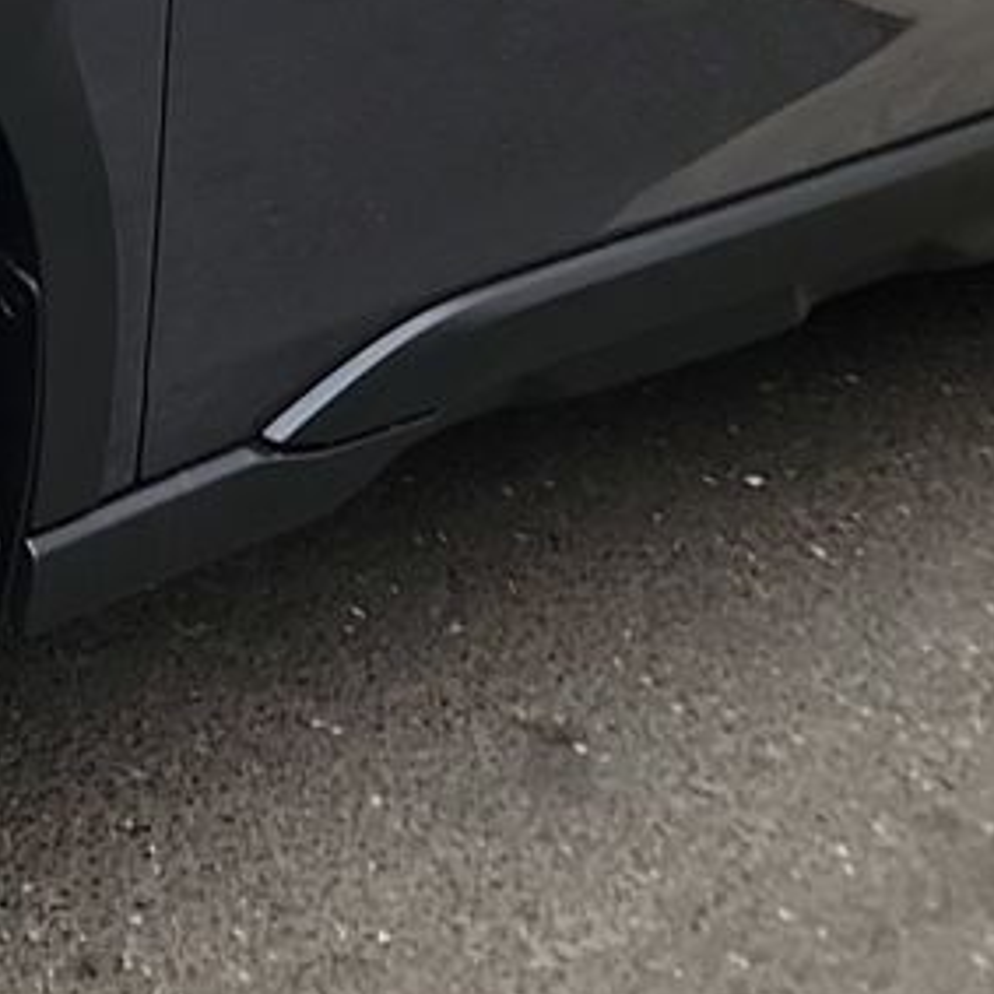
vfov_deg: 14.1
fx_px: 3898
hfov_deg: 13.7
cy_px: -221
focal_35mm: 120
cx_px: -453
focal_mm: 6.7
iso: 73
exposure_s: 1/119
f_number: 1.8
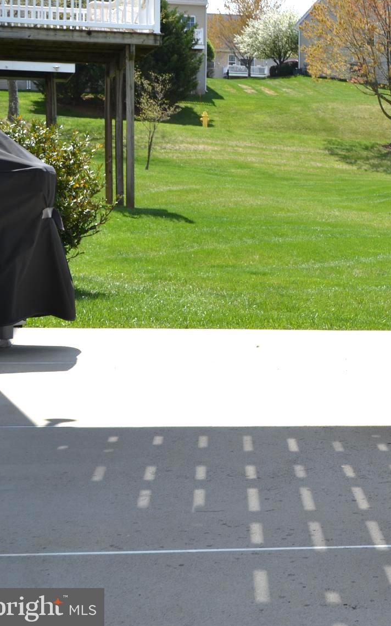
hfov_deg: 15.9
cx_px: 545
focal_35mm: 77
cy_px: 253
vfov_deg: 26.7
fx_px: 1312
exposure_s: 1/200
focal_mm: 28
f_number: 7.1
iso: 100
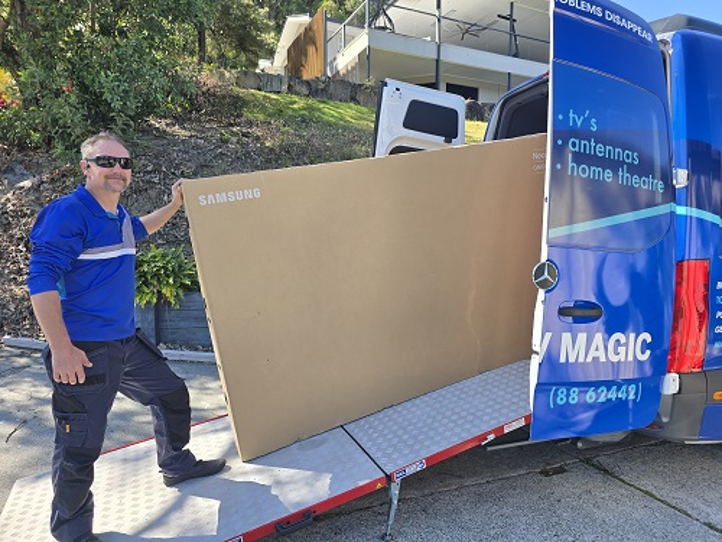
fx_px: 480
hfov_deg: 73.9
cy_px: 271
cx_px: 361
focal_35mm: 23
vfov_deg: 58.9
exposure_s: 1/269
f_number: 1.7
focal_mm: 6.3
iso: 12
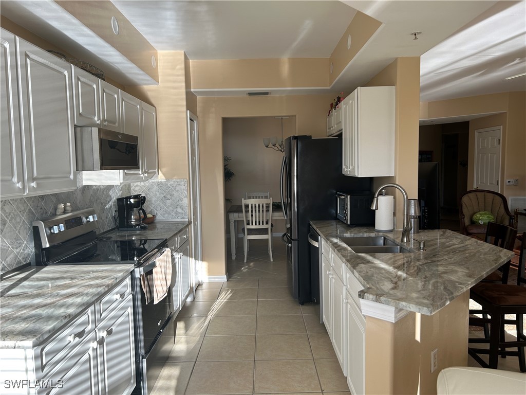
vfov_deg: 53.1
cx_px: 263
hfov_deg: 67.3
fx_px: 395
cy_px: 198
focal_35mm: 26
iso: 40
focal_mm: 5.7
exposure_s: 1/156
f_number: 1.5
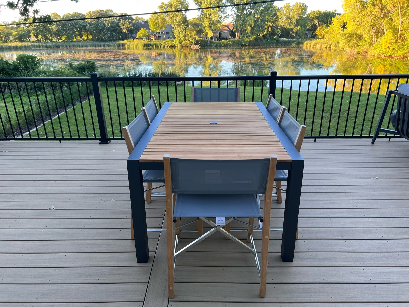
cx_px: 204
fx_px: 307
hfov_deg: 67.3
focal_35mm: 26
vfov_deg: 53.0
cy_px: 154
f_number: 1.5
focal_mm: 5.7
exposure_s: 1/165
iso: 50
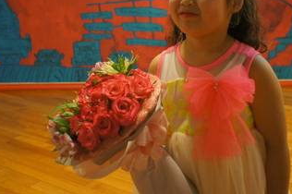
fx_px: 357
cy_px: 33
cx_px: 154
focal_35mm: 44
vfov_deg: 29.6
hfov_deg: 44.5
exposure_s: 1/60
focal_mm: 16
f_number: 2.8
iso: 1600
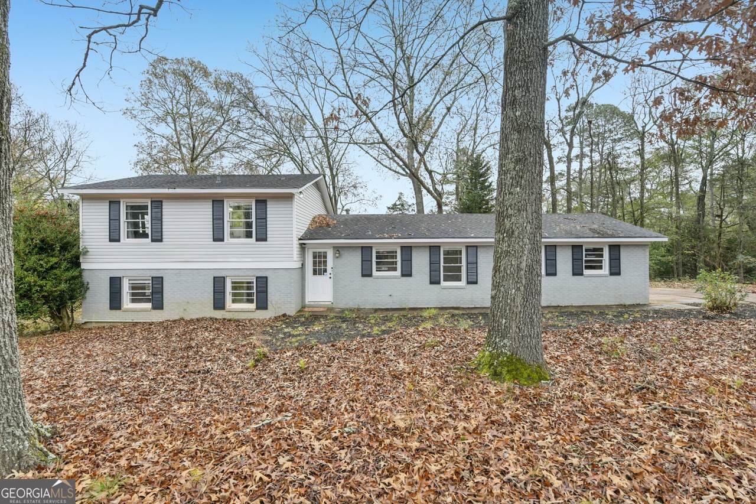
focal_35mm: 16
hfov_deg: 96.7
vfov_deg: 73.7
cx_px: 378
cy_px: 252
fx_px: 336
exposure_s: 1/320
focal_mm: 16
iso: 250
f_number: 8
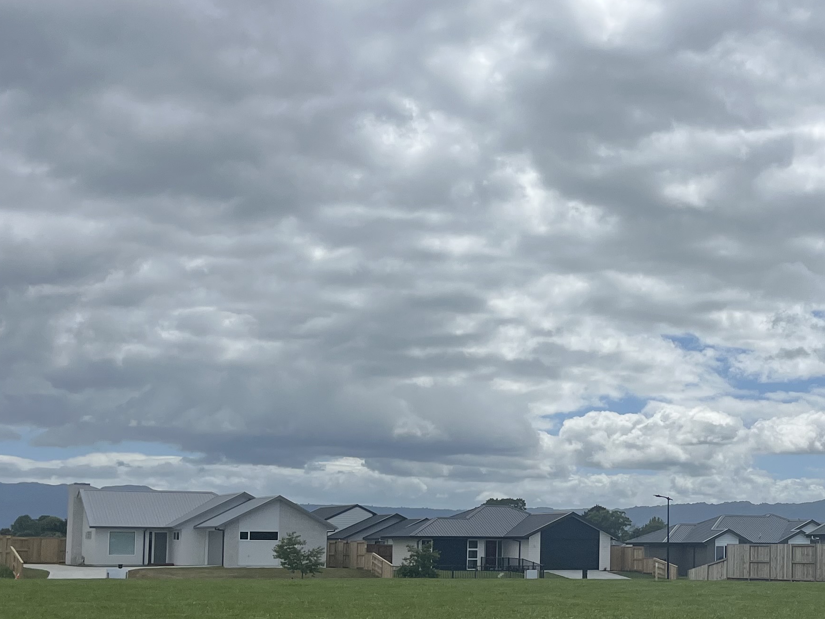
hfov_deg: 30.6
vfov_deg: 24.2
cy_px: 446
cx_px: 757
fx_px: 1430
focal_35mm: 60
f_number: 1.6
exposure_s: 1/9901
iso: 50
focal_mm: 5.1
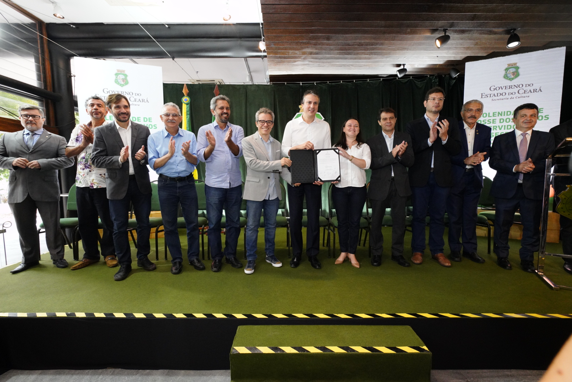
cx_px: 286
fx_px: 254
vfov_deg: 73.8
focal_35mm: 16
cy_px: 191
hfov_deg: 96.7
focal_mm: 16
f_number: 8
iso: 6400
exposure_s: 1/160
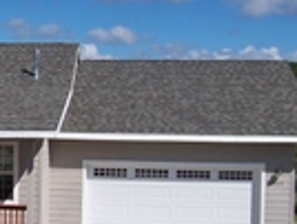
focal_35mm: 85
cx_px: -62
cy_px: 122
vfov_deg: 17.4
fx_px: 731
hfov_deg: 21.3
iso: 64
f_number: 4
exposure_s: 1/640
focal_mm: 5.85
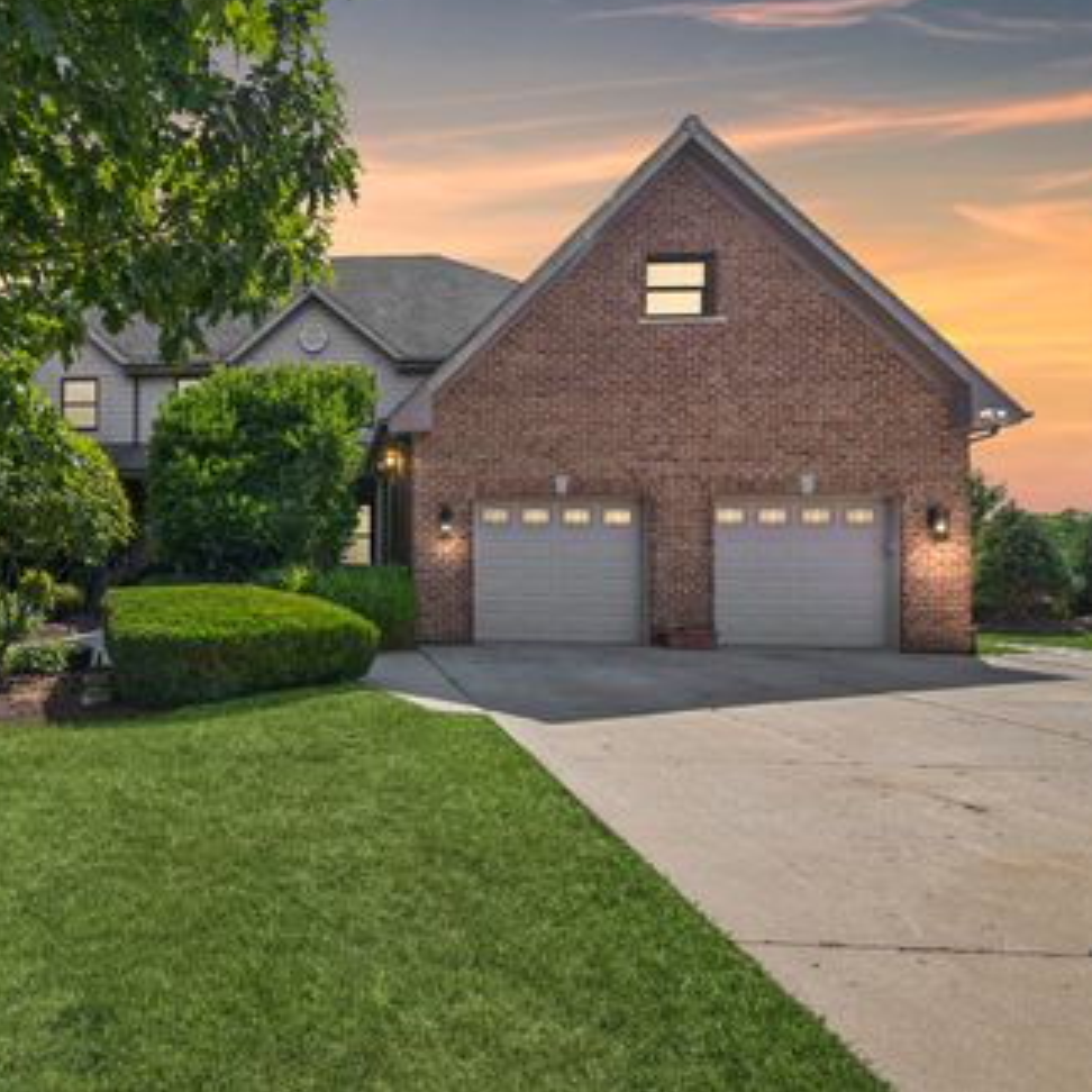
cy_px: 534
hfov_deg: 67.1
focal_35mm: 21
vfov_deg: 72.1
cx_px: 260
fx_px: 749
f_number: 9.5
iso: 200
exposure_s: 1/125
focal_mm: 16
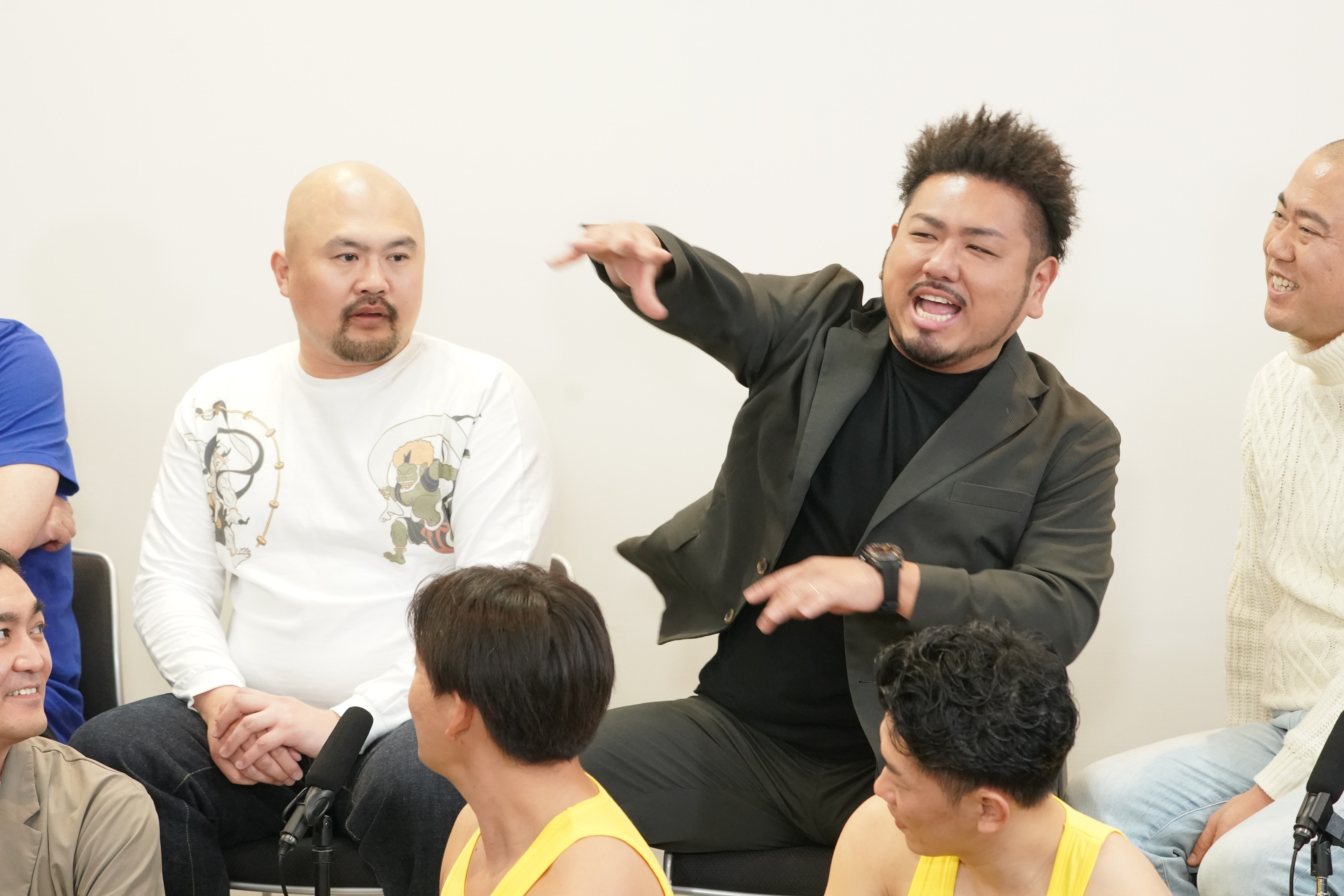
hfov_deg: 13.3
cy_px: 448
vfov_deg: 8.9
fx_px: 5749
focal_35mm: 154
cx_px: 672
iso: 5000
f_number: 6.3
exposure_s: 1/250
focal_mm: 154
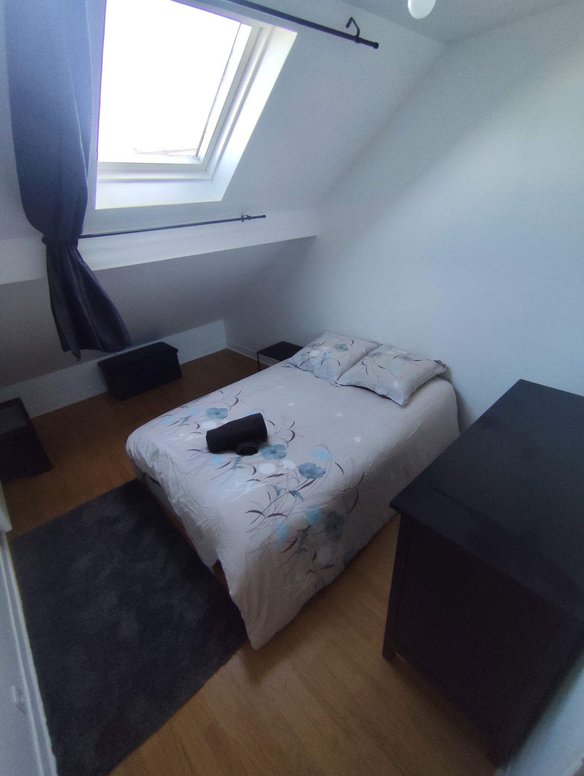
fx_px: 359
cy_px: 388
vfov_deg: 94.5
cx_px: 292
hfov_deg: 78.2
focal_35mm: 16
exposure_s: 1/100
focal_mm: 1.65
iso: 80
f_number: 2.2
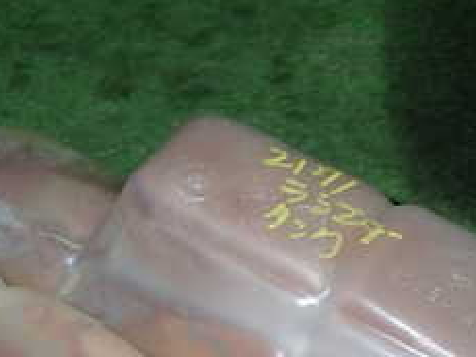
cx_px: 212
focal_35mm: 65
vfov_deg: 21.7
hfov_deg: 29.8
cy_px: 359
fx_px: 893
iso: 200
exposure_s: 1/30
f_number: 5.6
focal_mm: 4.5
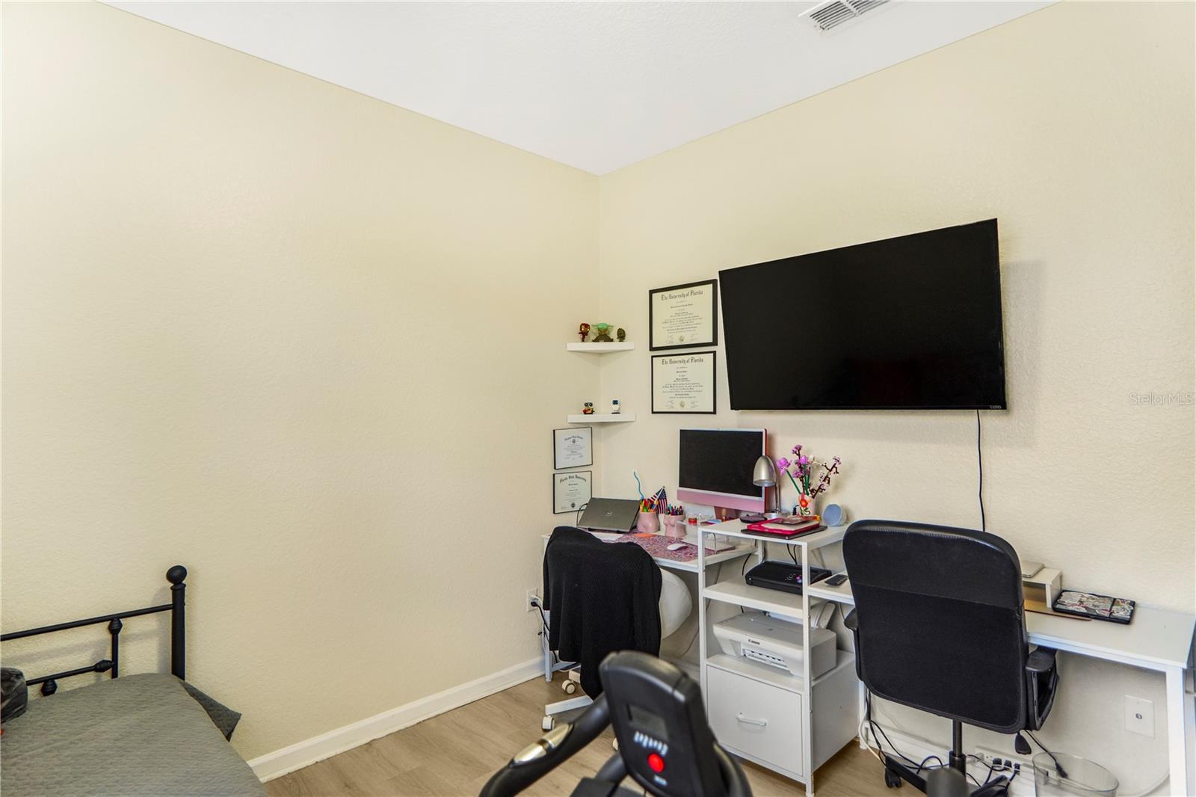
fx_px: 598
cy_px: 398
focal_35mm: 18
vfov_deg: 67.4
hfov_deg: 90.0
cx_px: 598
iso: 400
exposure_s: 1/80
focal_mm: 12
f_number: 3.2
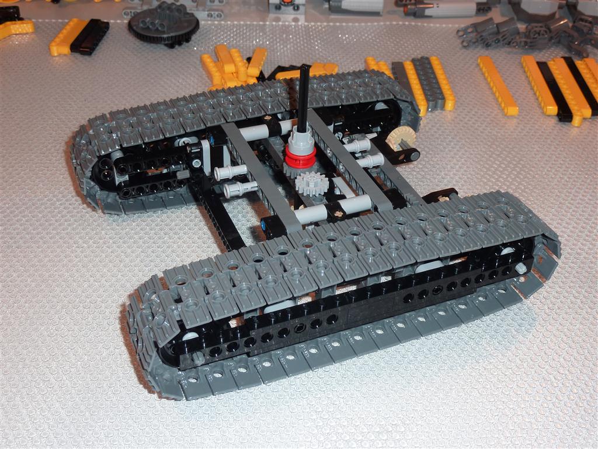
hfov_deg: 42.1
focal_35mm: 45
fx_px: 777
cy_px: 224
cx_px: 299
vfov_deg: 32.2
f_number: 3.7
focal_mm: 7.3
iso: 100
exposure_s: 1/30
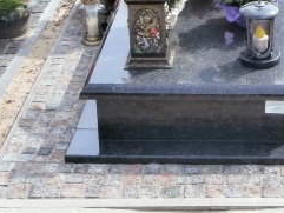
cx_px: 220
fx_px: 829
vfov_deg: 14.5
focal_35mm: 101
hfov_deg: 19.3
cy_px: 19
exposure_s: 1/60
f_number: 9.9
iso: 100
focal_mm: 6.67
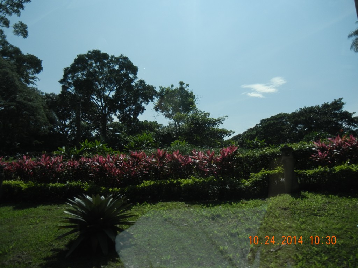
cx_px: 179
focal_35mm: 30
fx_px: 310
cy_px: 134
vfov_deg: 46.8
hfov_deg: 60.0
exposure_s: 1/726
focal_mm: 5.4
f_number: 7
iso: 160
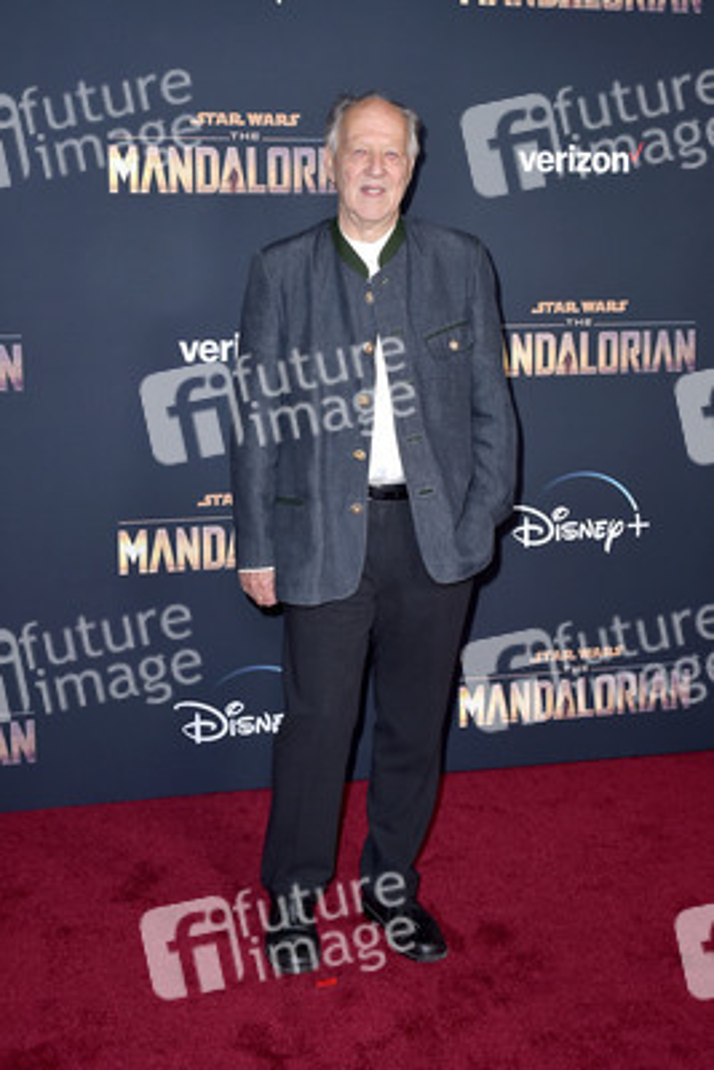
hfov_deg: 36.9
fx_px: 1070
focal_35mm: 36
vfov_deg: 53.1
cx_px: 357
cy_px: 535
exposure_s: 1/250
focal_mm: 36
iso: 500
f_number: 7.1
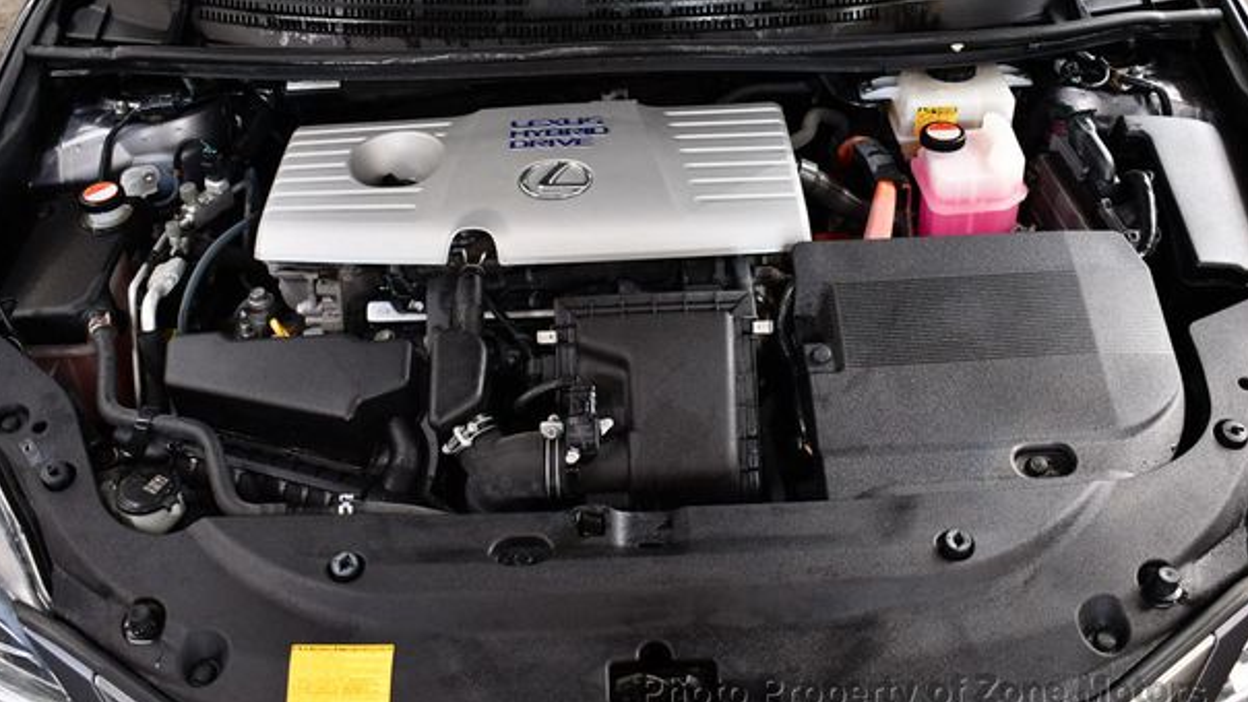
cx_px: 614
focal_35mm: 40
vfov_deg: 29.7
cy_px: 289
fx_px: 1324
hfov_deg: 50.5
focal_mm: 18
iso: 1000
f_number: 3.5
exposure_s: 1/125
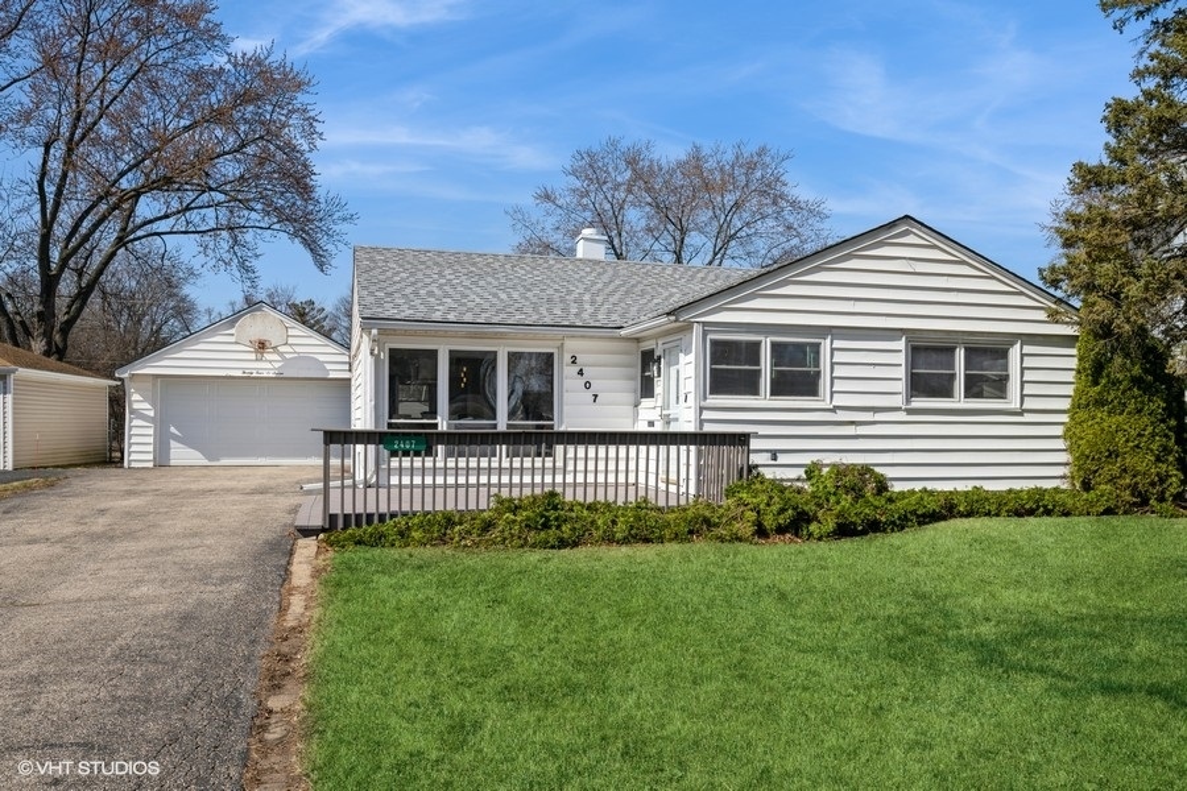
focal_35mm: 28
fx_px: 940
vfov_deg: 45.7
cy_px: 396
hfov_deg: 64.6
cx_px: 594
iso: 200
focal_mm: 28.5
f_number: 9
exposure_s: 1/800
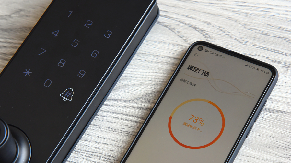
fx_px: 972
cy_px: 97
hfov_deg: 17.0
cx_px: 146
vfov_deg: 9.6
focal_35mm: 126
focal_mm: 120
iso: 3600
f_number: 9
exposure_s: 1/125
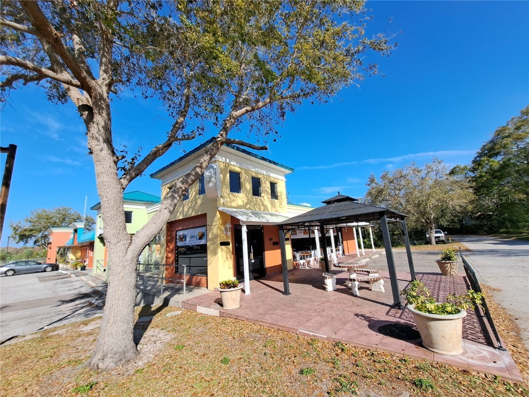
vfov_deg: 89.9
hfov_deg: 106.2
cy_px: 198
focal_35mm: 13
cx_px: 264
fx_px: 199
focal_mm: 1.74
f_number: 2.2
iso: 50
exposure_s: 1/923
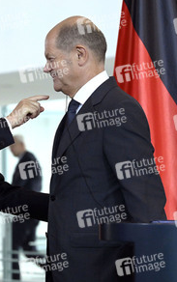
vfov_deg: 12.1
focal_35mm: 173
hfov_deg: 7.6
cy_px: 144
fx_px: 1333
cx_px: 18
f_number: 5
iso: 6400
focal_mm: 110
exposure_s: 1/800
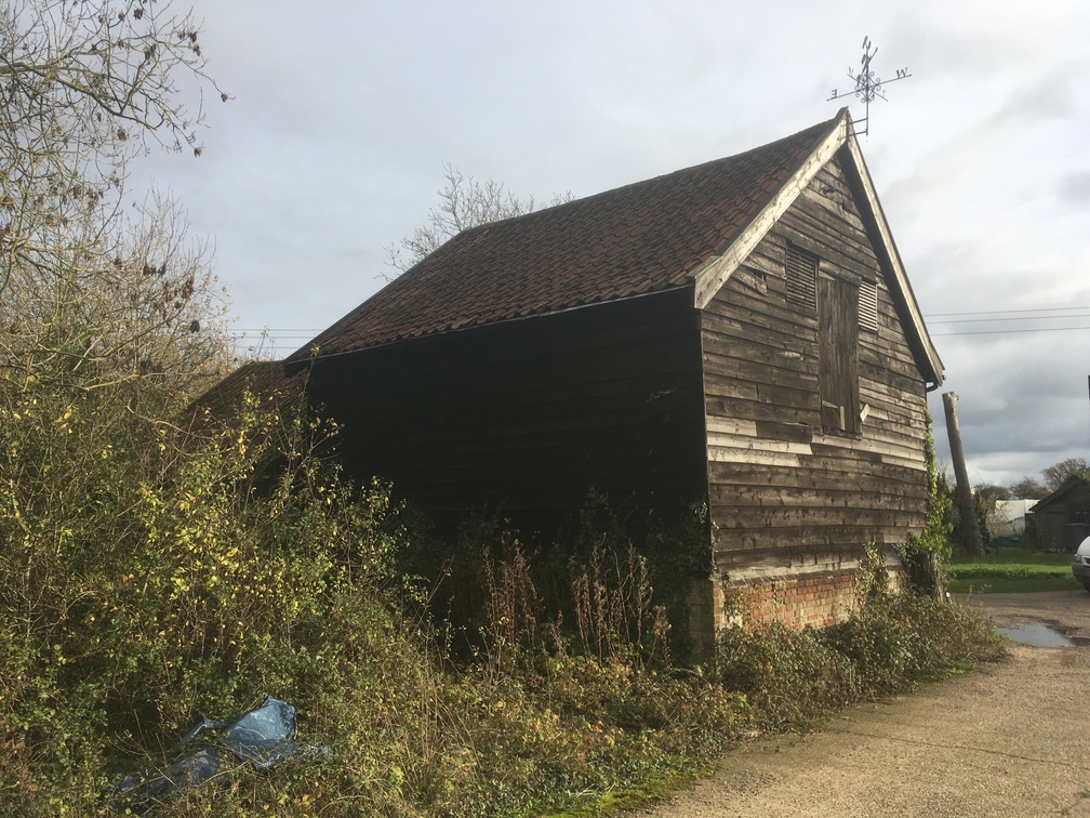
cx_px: 545
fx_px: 913
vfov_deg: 48.2
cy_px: 409
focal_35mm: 29
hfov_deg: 61.7
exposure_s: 1/1115
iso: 25
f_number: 2.2
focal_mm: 4.15
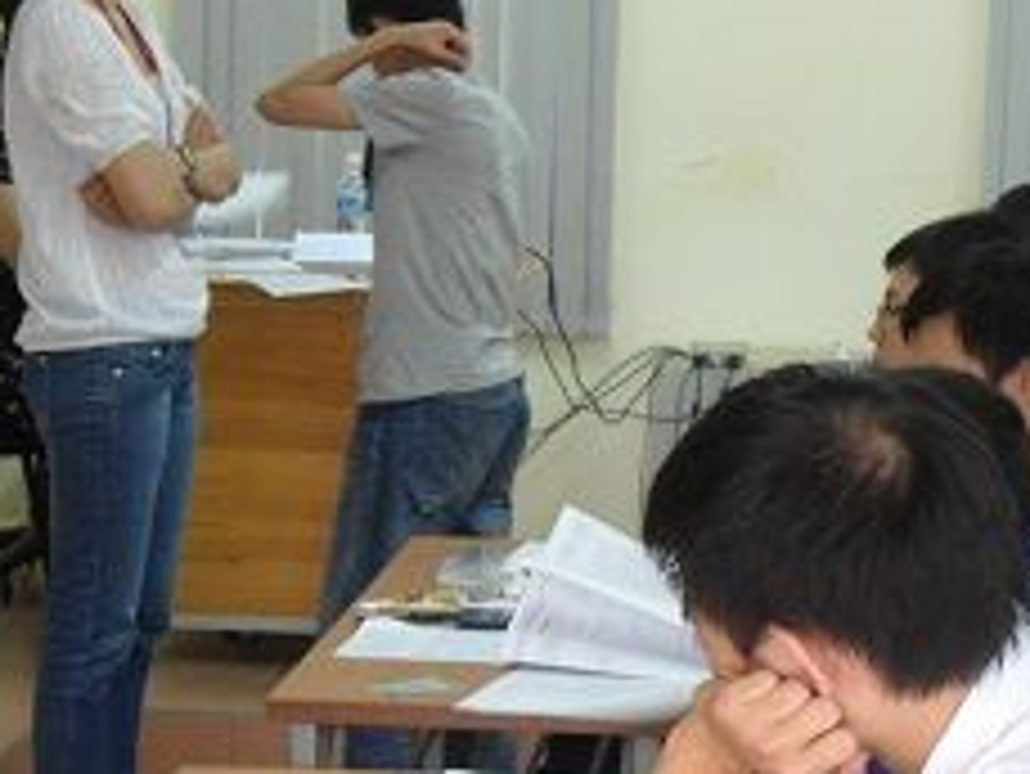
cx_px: 846
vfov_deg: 14.2
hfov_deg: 18.7
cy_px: 529
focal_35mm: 104
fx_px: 3096
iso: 400
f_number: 3.9
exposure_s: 1/30
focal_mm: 9.5
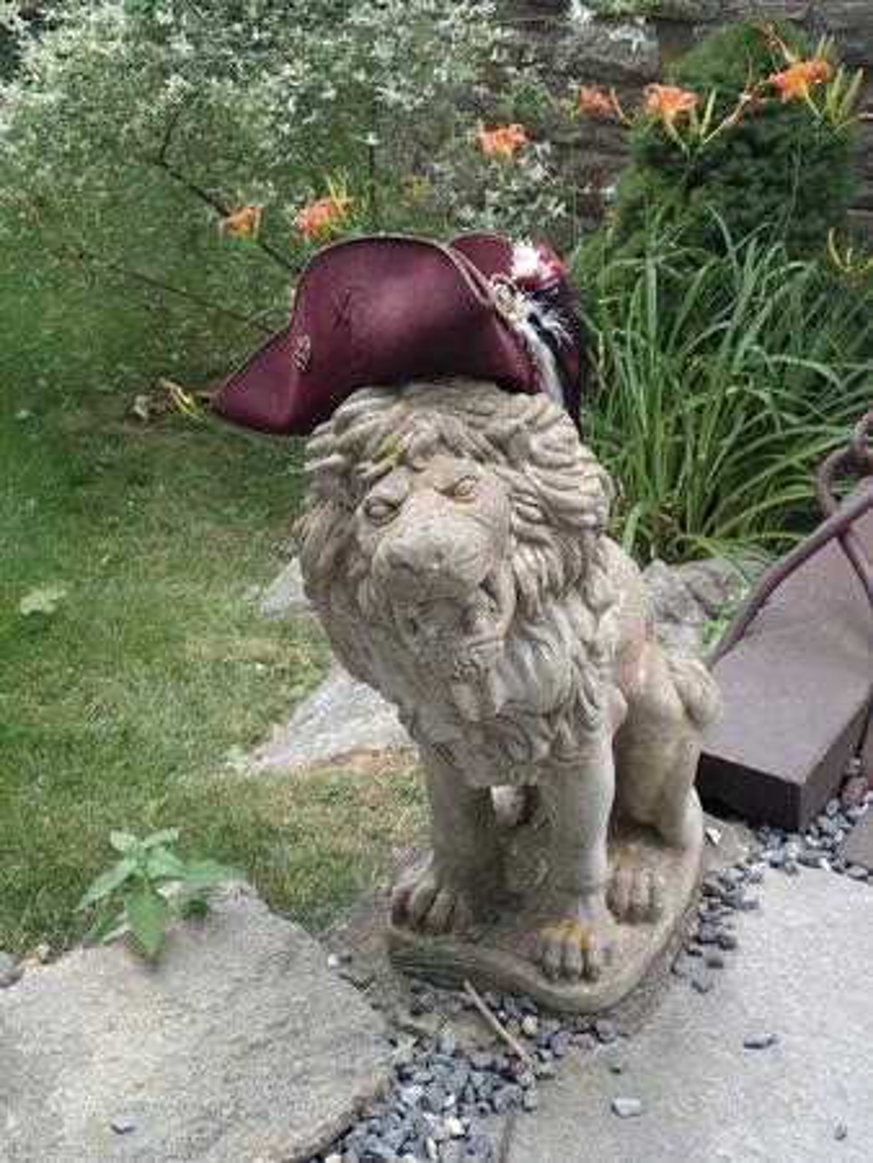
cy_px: 582
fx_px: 1445
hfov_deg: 33.6
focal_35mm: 43
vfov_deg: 43.8
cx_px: 436
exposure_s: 1/100
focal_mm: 7.9
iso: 100
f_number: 2.9
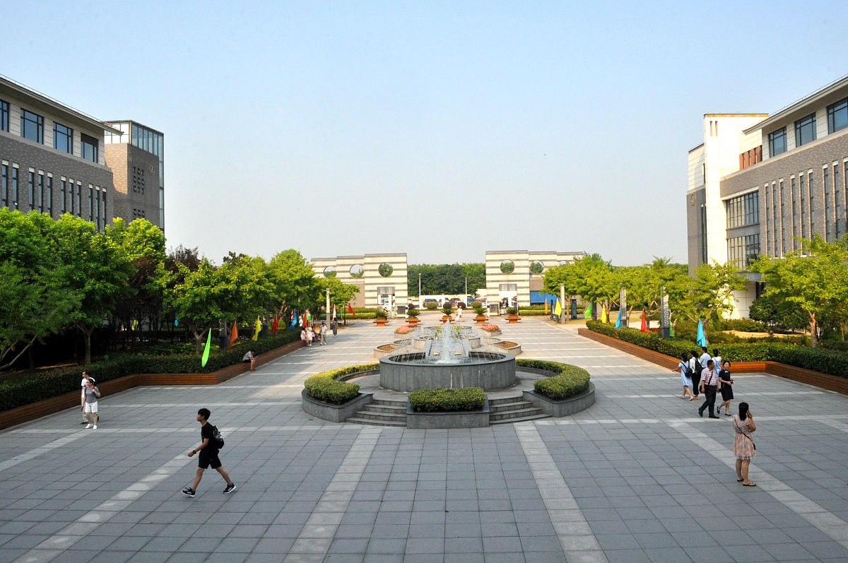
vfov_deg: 47.8
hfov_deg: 67.4
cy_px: 282
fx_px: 635
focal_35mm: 27
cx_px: 424
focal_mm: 18
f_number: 18
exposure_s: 1/320
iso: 800
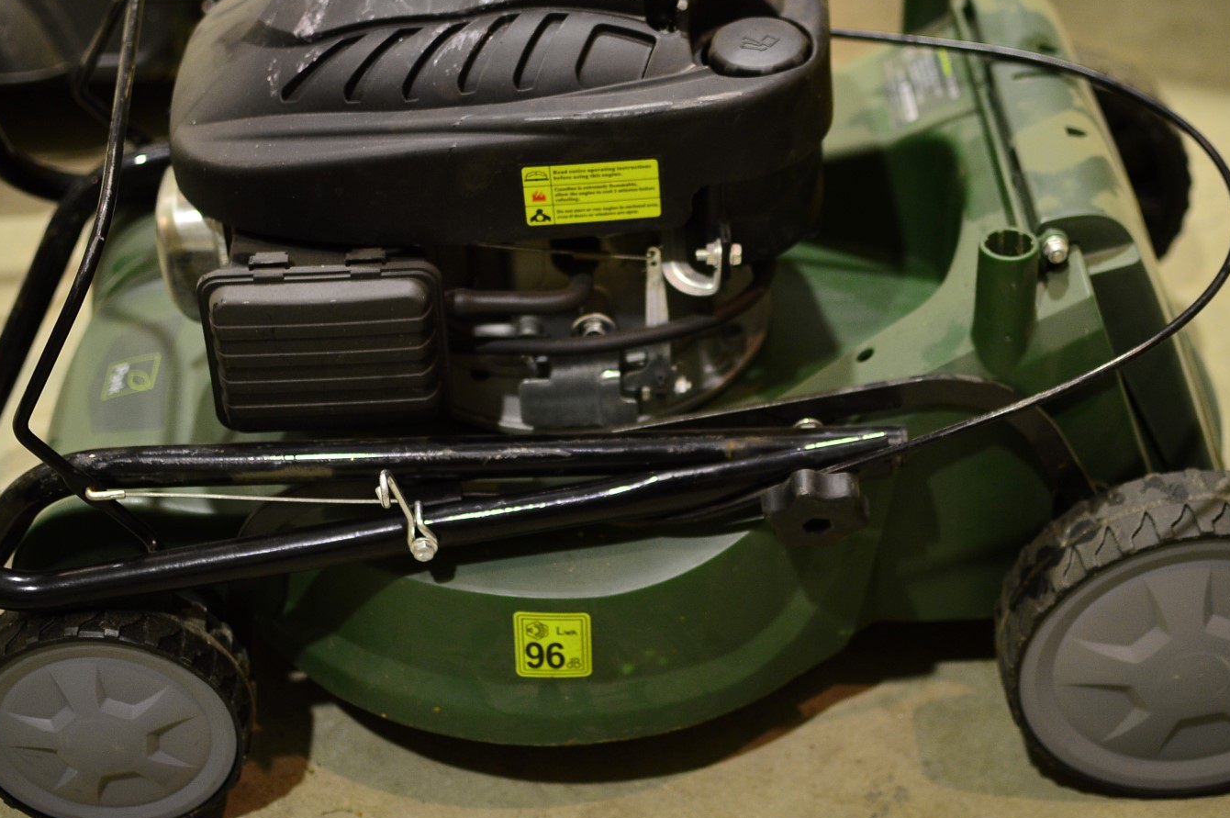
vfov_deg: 21.3
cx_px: 634
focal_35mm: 64
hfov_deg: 31.6
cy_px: 357
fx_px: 2171
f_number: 1.8
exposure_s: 1/60
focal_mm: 35
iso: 400
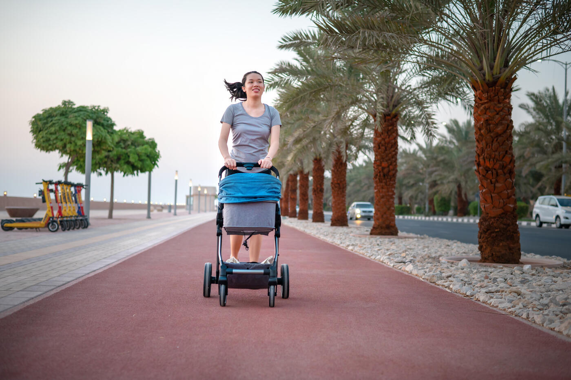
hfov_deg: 39.6
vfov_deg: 26.9
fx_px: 792
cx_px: 286
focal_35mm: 50
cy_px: 190
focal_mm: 50
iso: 400
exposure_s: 1/500
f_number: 2.8
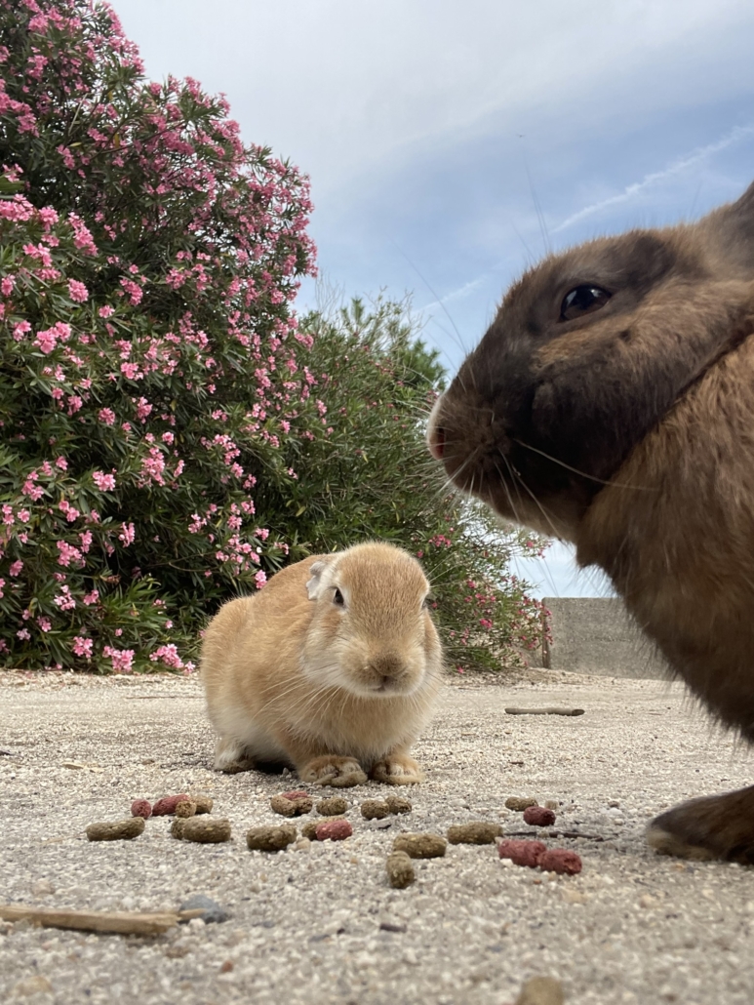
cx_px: 377
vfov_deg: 60.0
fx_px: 871
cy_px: 502
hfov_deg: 46.8
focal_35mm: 30
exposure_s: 1/885
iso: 25
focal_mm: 2.71
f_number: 2.2
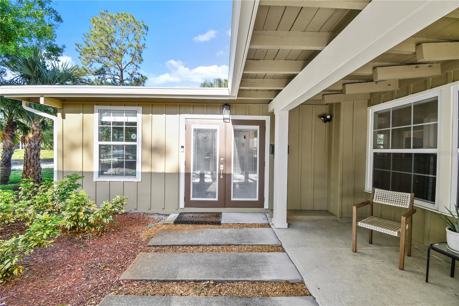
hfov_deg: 100.4
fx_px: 191
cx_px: 230
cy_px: 153
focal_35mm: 15
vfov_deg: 77.3
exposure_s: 1/100
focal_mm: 10
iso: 100
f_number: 7.1
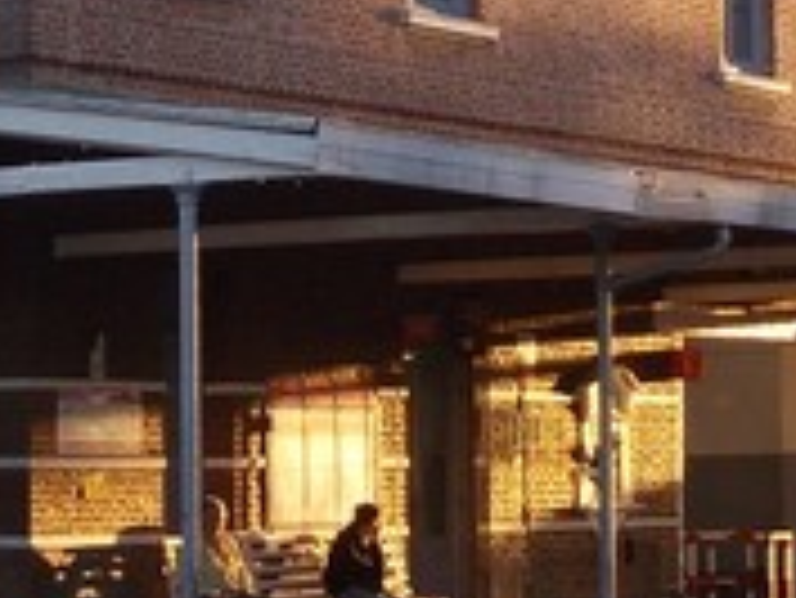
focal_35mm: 164
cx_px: 369
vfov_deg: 9.1
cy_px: 229
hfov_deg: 12.0
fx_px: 3774
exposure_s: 1/125
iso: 80
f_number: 3.1
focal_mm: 5.3
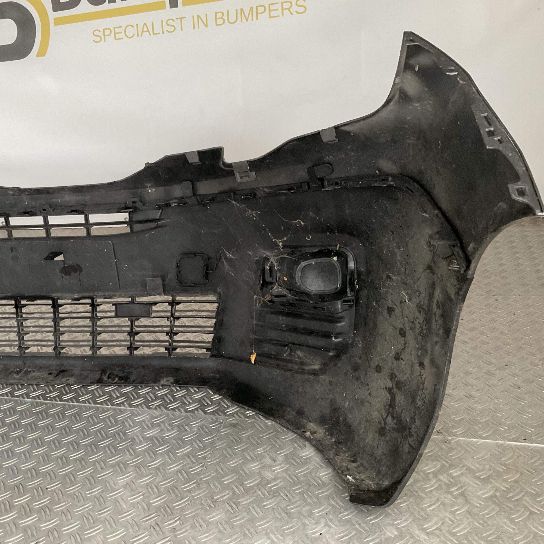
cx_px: 196
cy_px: 270
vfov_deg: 47.2
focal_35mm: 35
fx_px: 622
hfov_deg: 46.7
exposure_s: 1/50
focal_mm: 3
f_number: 1.8
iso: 160
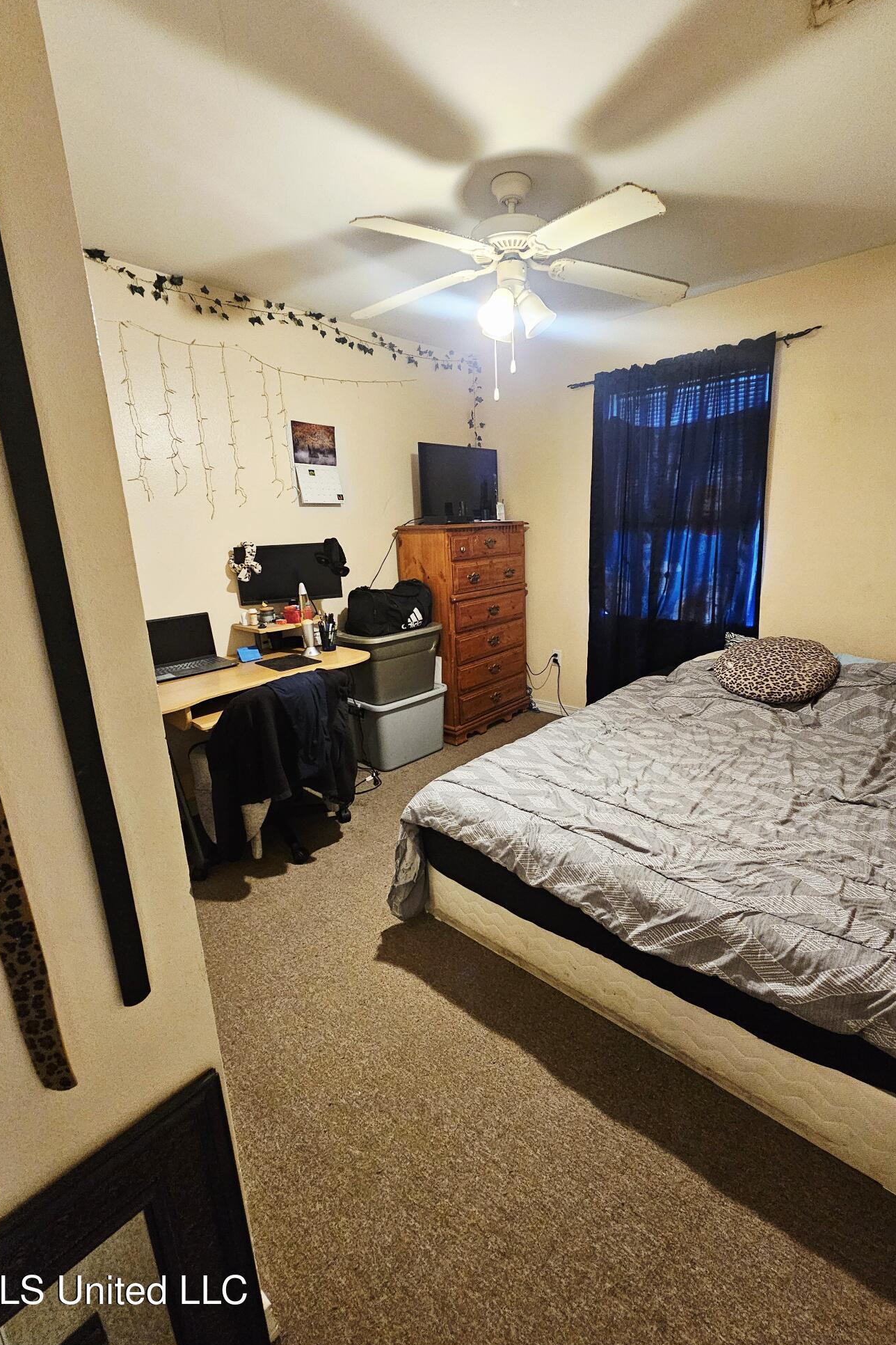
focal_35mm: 14
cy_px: 658
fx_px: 523
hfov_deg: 81.1
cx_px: 483
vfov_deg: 104.2
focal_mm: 2.2
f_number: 2.2
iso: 640
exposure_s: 1/24
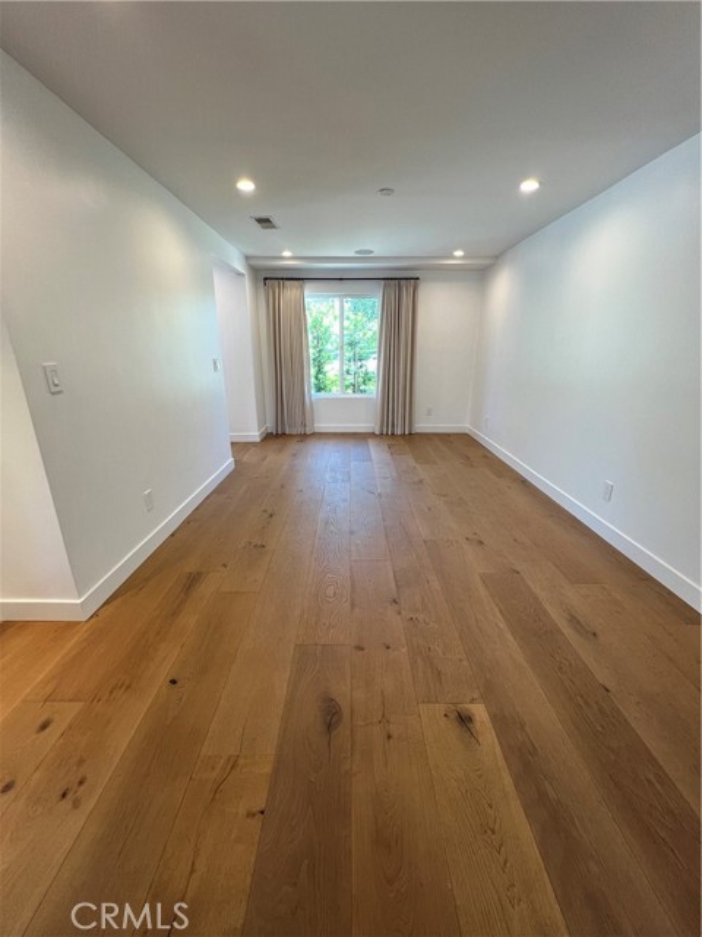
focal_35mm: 13
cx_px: 351
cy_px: 468
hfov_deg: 89.9
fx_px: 352
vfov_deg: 106.2
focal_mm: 1.57
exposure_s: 1/60
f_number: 1.8
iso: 200
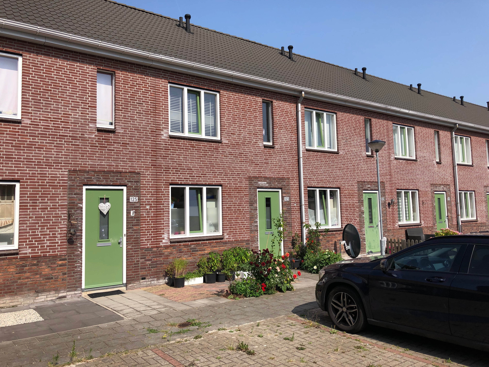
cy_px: 184
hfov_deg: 63.4
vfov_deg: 49.7
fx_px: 396
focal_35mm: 28
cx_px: 244
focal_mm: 3.99
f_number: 1.8
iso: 20
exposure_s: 1/2088
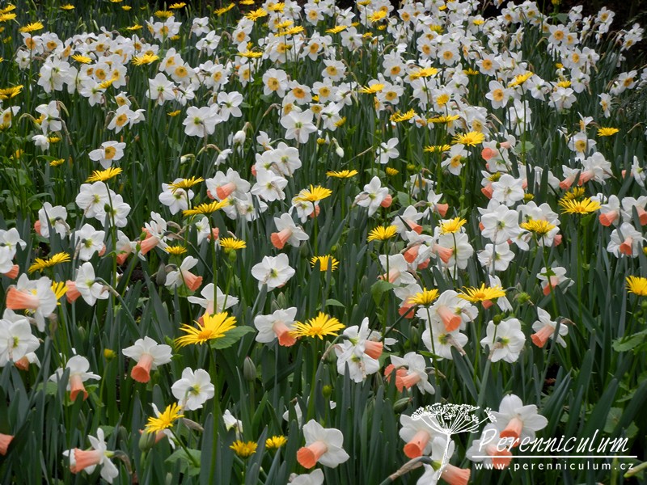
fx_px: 1906
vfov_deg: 14.5
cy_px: 242
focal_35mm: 102
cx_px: 324
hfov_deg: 19.3
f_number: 4.5
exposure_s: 1/66.5
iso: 160
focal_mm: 18.3
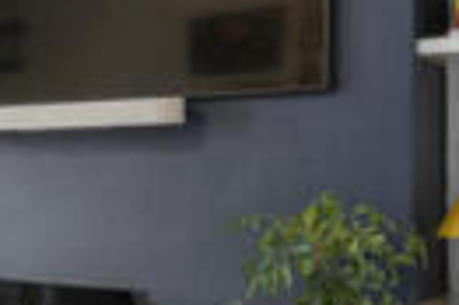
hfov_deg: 19.7
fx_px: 891
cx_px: -403
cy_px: 193
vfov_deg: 19.4
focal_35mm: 70
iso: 200
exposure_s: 1.6
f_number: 16
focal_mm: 14
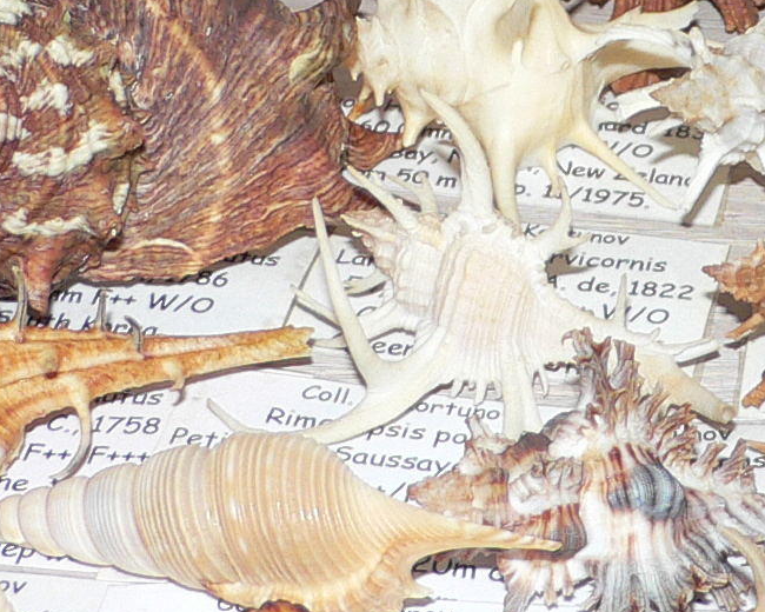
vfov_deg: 14.2
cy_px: -93
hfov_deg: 17.5
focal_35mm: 106
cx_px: 842
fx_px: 2400
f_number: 2.8
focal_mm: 4.6
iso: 100
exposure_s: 1/60
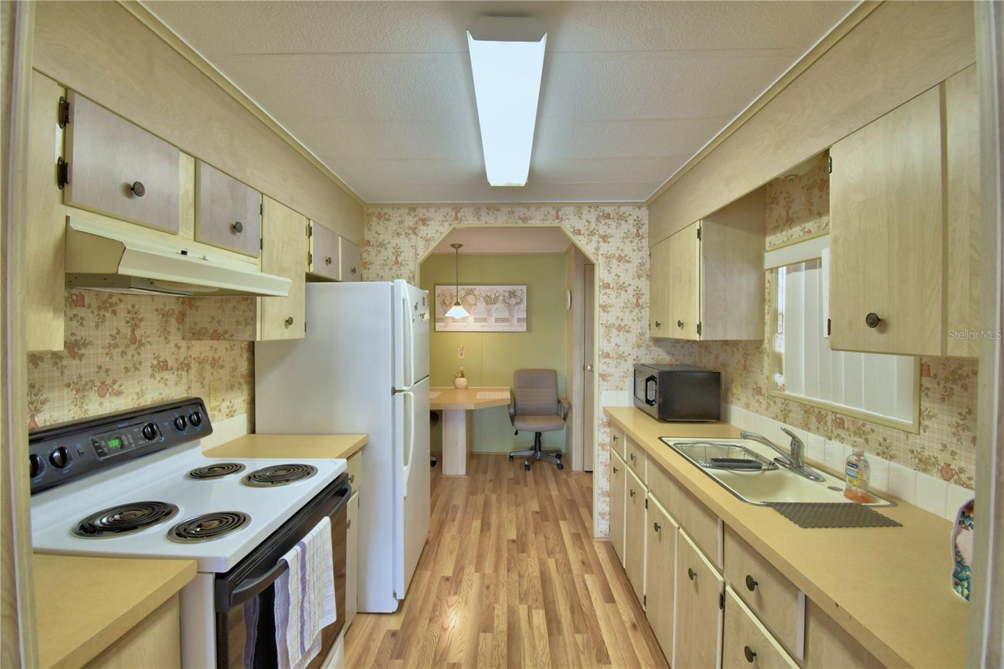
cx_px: 502
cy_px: 334
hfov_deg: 100.4
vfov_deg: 77.3
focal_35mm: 15
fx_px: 418
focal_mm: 10
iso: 400
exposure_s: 1/50
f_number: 4.5
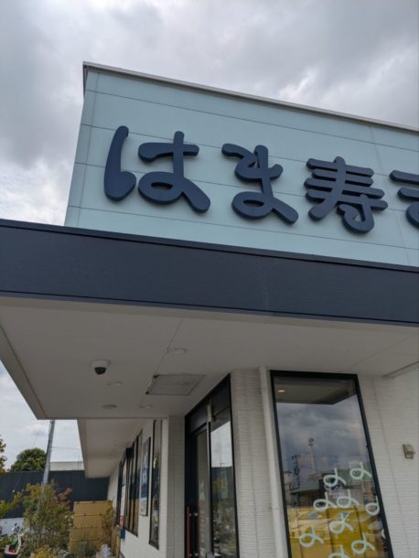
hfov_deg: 54.9
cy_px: 279
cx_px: 210
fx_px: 403
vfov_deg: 69.4
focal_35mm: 25
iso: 35
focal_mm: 5.43
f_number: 1.89
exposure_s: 1/2959
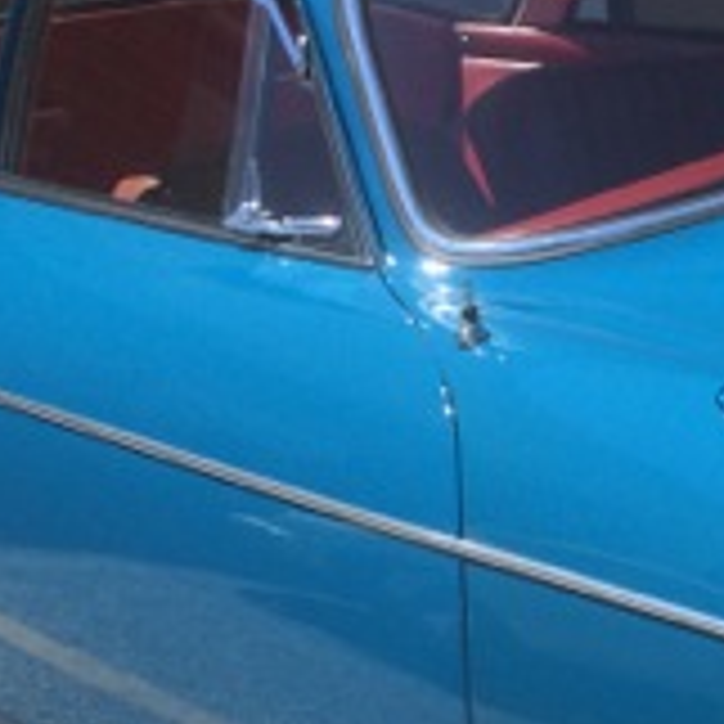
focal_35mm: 115
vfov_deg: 14.8
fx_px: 2721
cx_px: 1025
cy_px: 758
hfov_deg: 14.3
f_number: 2.2
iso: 40
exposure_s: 1/1642
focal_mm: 4.12
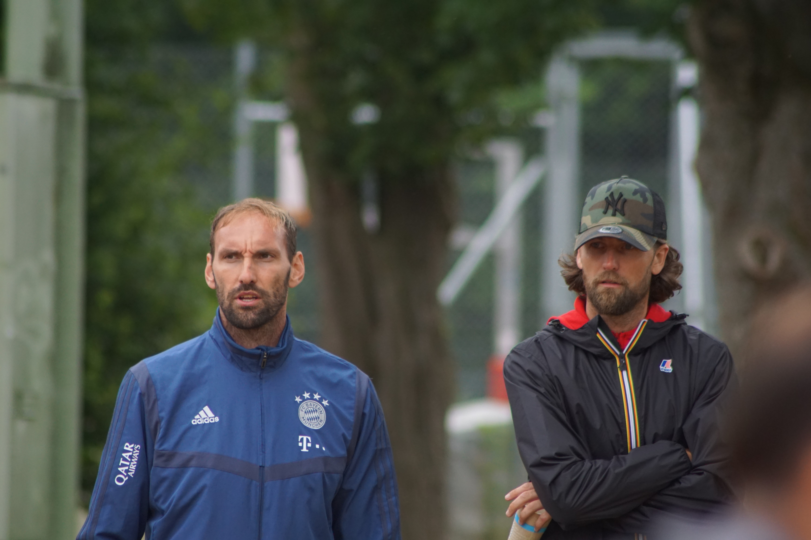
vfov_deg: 3.1
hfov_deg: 4.6
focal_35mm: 450
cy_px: 270
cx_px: 406
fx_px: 10137
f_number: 5.6
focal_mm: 300
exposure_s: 1/500
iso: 1000
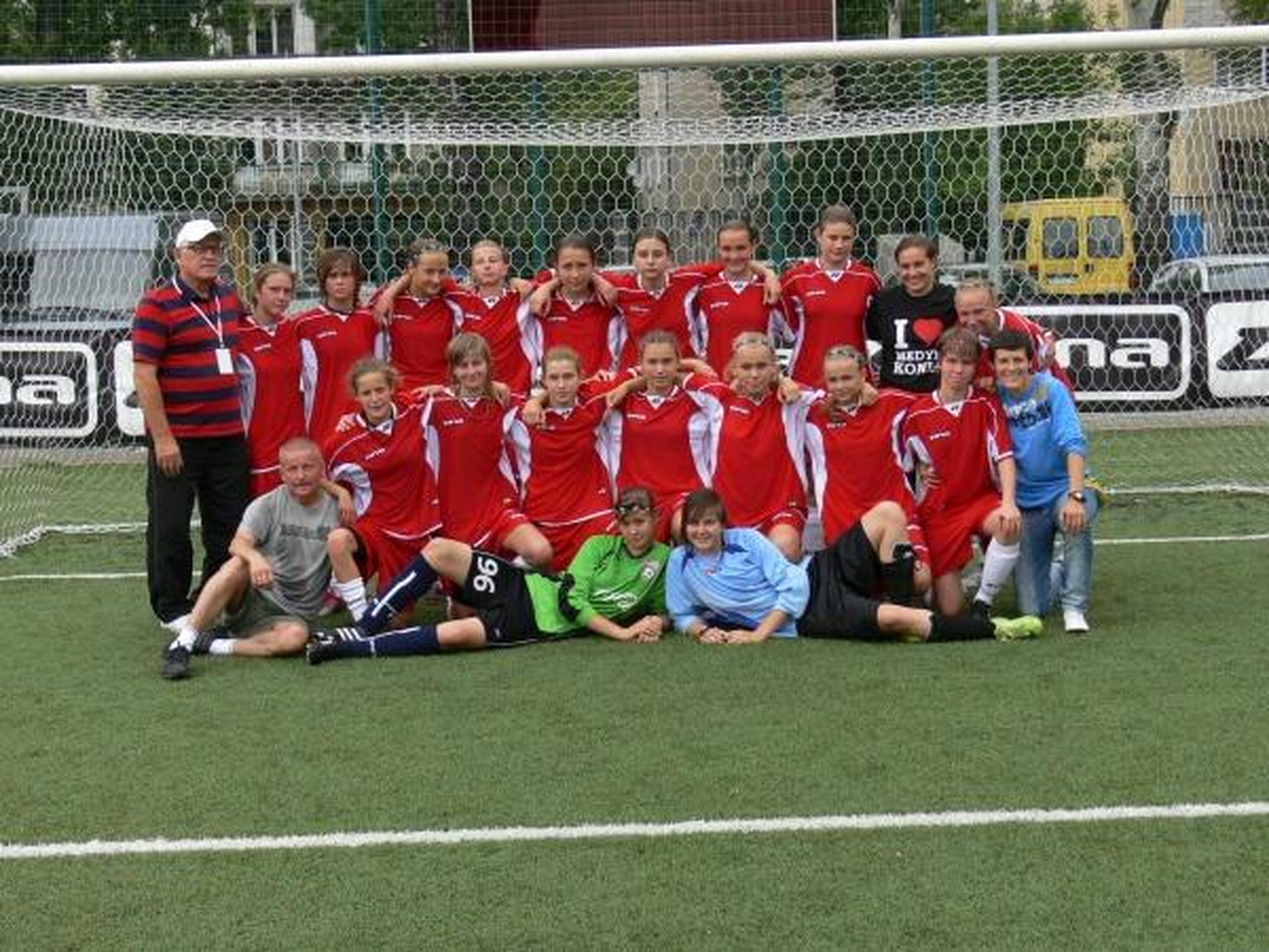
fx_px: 2200
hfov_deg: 32.2
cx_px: 634
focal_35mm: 60
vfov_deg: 24.4
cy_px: 476
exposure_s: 1/500
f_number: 3.6
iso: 100
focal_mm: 11.3
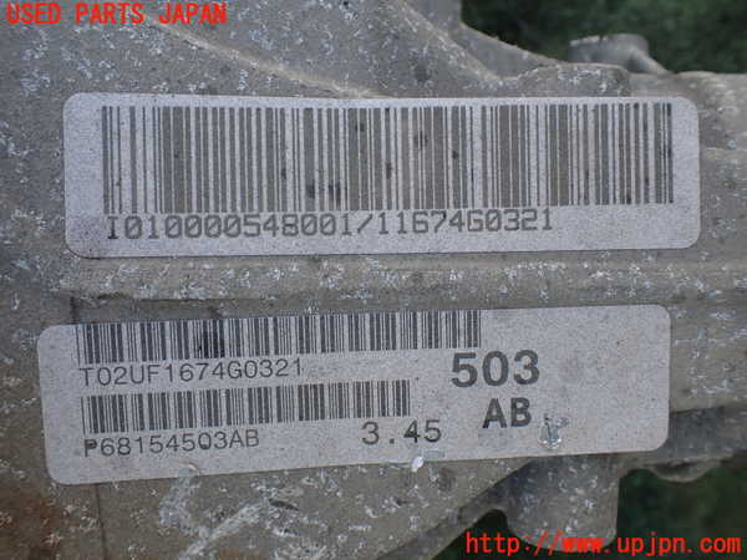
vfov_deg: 46.8
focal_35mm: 30
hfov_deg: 60.0
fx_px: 647
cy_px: 280
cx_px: 374
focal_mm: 5.4
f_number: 2.3
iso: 100
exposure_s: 1/200
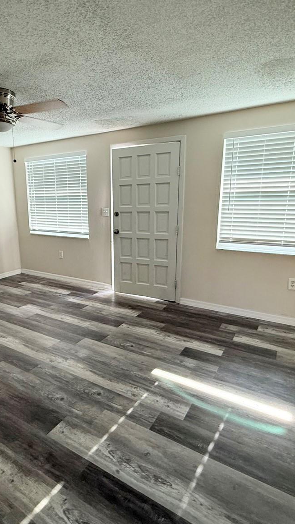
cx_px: 110
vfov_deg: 83.8
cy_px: 263
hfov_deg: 53.0
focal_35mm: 21
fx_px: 292
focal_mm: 2.22
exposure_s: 1/120
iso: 160
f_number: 2.2
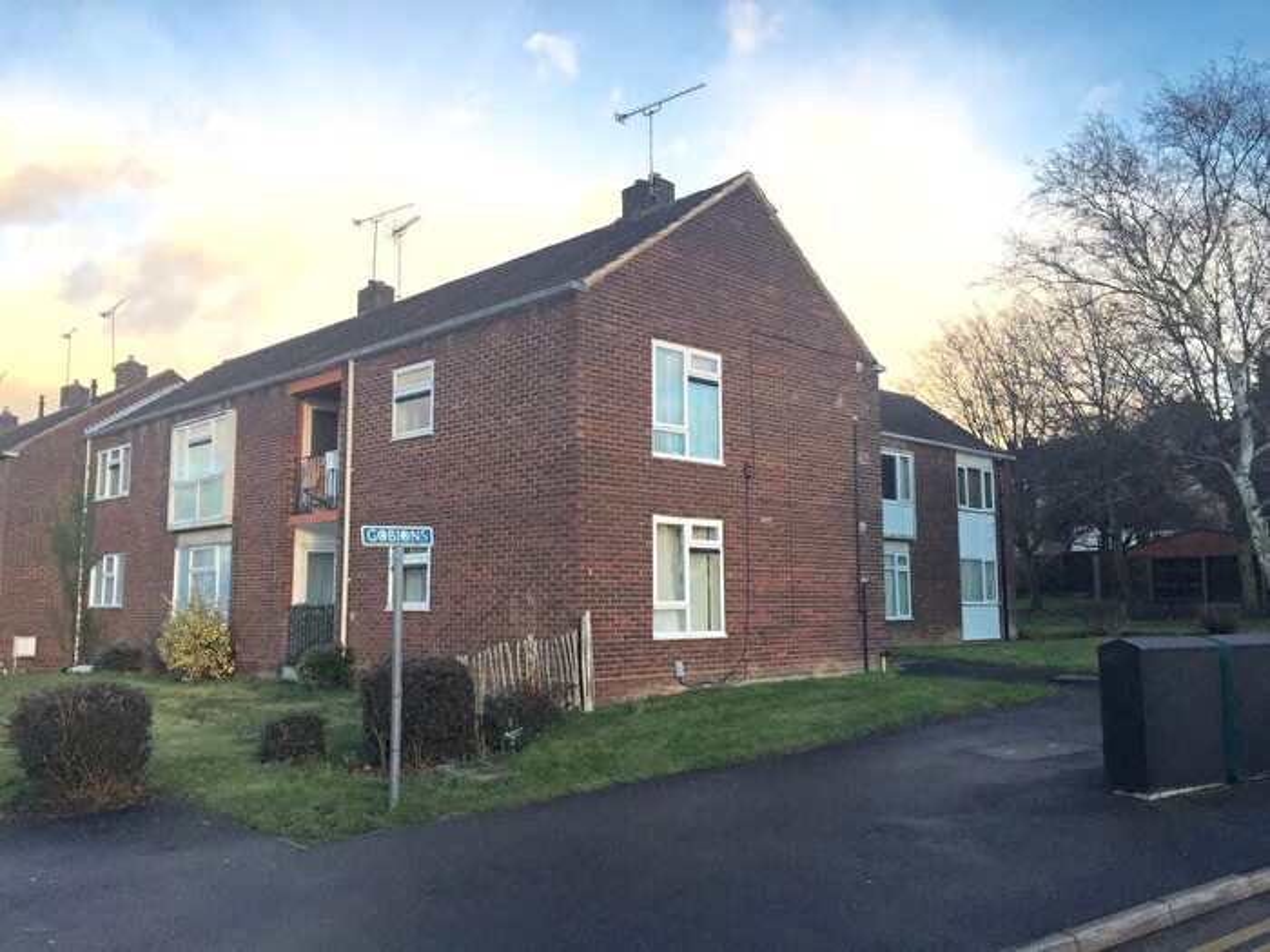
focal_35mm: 29
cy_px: 476
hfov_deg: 61.7
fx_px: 1064
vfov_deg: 48.2
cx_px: 635
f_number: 2.2
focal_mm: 4.15
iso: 32
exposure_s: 1/449
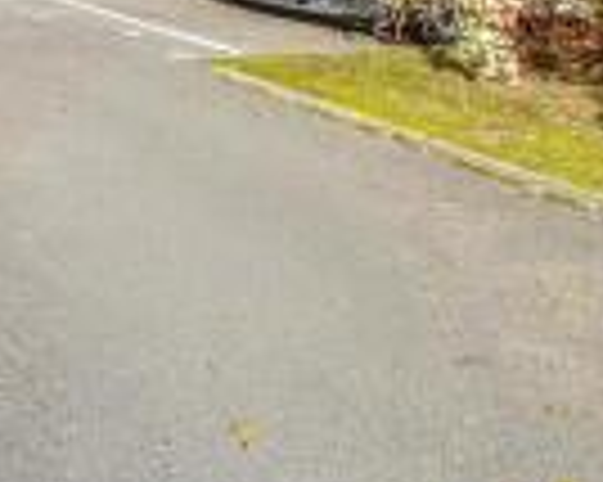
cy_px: -178
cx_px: -374
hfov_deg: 24.9
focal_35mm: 50
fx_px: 892
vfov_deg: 25.2
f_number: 8
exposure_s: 1/250
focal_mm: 10
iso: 160
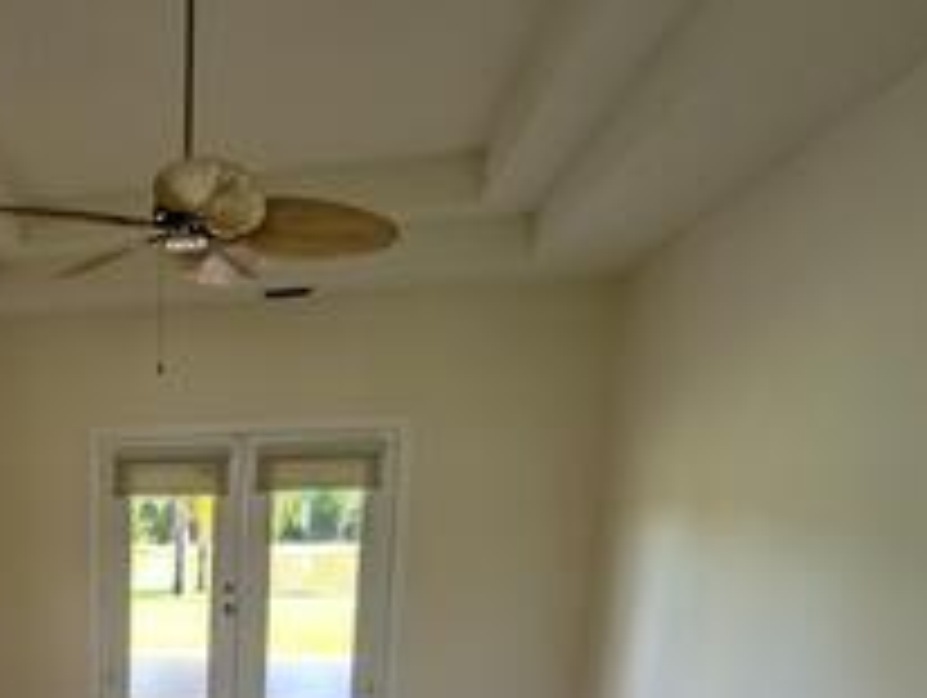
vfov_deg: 40.8
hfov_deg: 50.0
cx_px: 50
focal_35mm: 31
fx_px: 831
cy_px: 671
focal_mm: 2.35
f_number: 2.2
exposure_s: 1/174
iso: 71
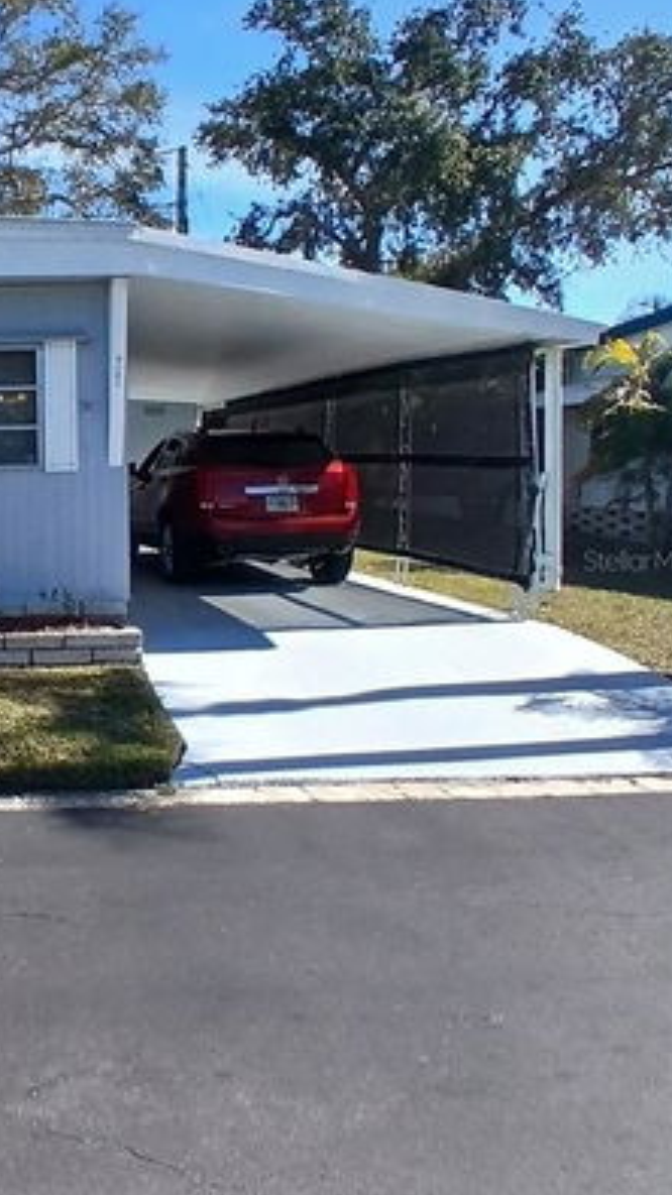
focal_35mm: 32
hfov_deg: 32.2
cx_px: -70
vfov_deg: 61.0
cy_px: 560
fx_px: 1014
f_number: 2.2
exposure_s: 1/882
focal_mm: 1.4
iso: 50
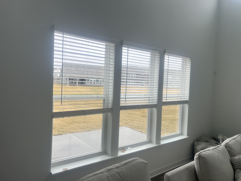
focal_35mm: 26
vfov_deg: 53.1
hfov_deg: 67.3
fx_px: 181
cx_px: 120
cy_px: 90
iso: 50
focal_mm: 5.7
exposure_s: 1/361
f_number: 1.5
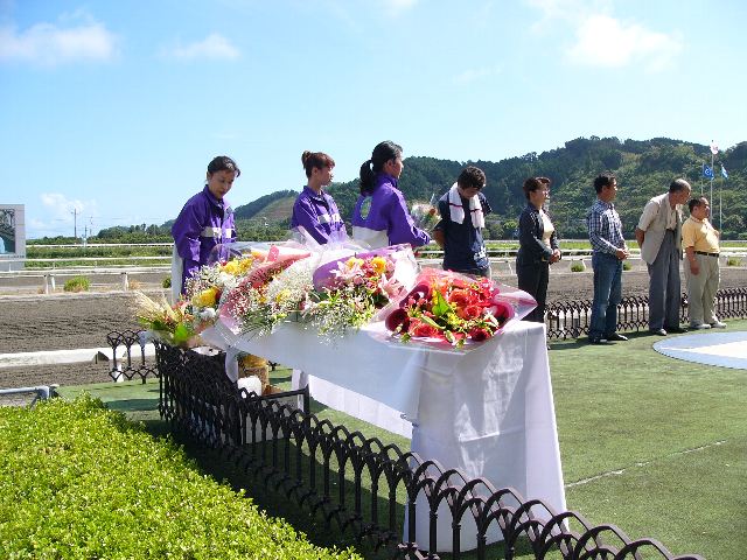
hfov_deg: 51.4
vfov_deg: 39.7
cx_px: 374
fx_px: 777
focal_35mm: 36
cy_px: 280
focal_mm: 6
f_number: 4
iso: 50
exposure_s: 1/500
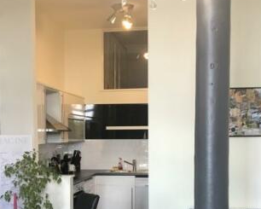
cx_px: 139
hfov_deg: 36.0
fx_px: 402
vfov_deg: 28.7
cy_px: 160
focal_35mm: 52
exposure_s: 1/25
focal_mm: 3.99
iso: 40
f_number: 1.8
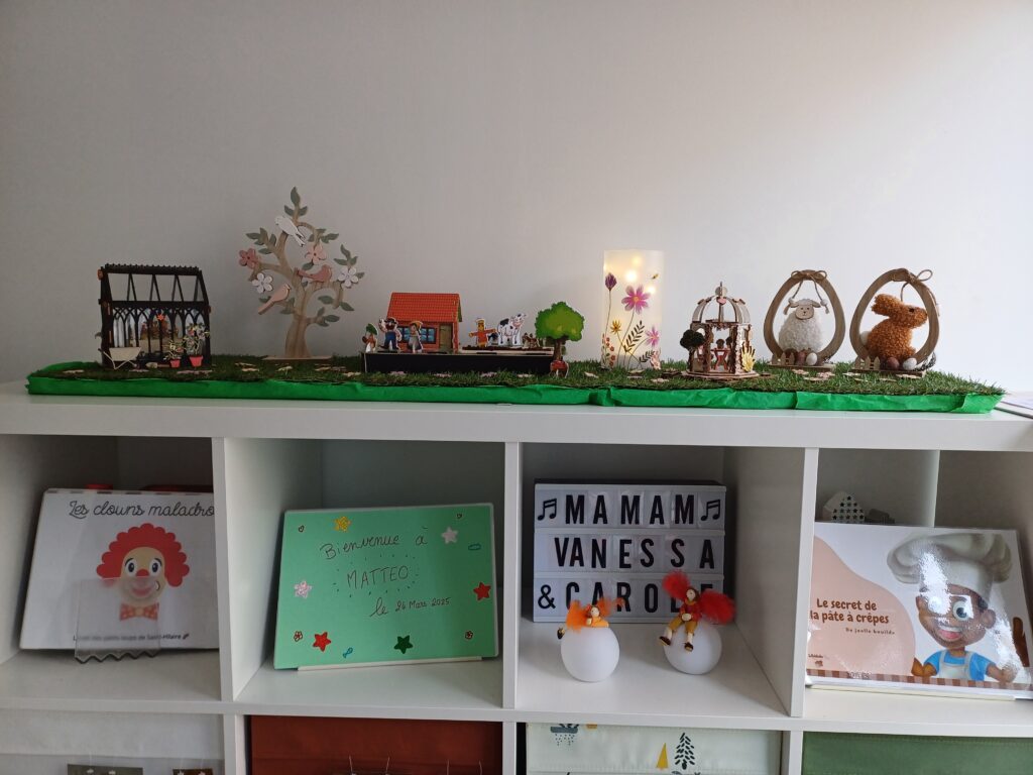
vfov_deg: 54.9
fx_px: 746
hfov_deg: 69.4
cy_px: 388
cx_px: 516
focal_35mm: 25
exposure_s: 1/100
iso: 100
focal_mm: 4.65
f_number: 1.8
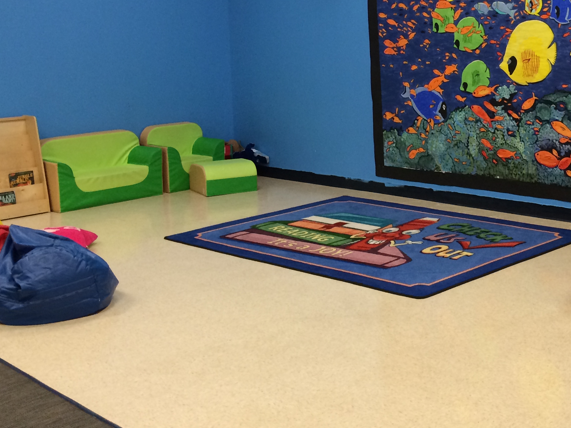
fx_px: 940
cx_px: 421
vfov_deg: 25.2
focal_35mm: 57
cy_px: 81
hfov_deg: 33.2
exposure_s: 1/30
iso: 64
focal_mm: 4.12
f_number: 2.2
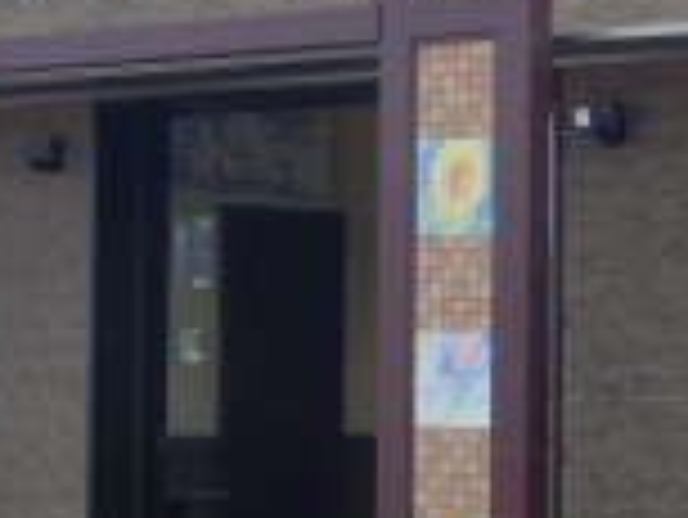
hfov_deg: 12.1
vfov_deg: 9.1
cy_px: 221
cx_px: 229
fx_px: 3242
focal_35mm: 163
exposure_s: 1/640
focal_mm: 6.9
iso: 64
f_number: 3
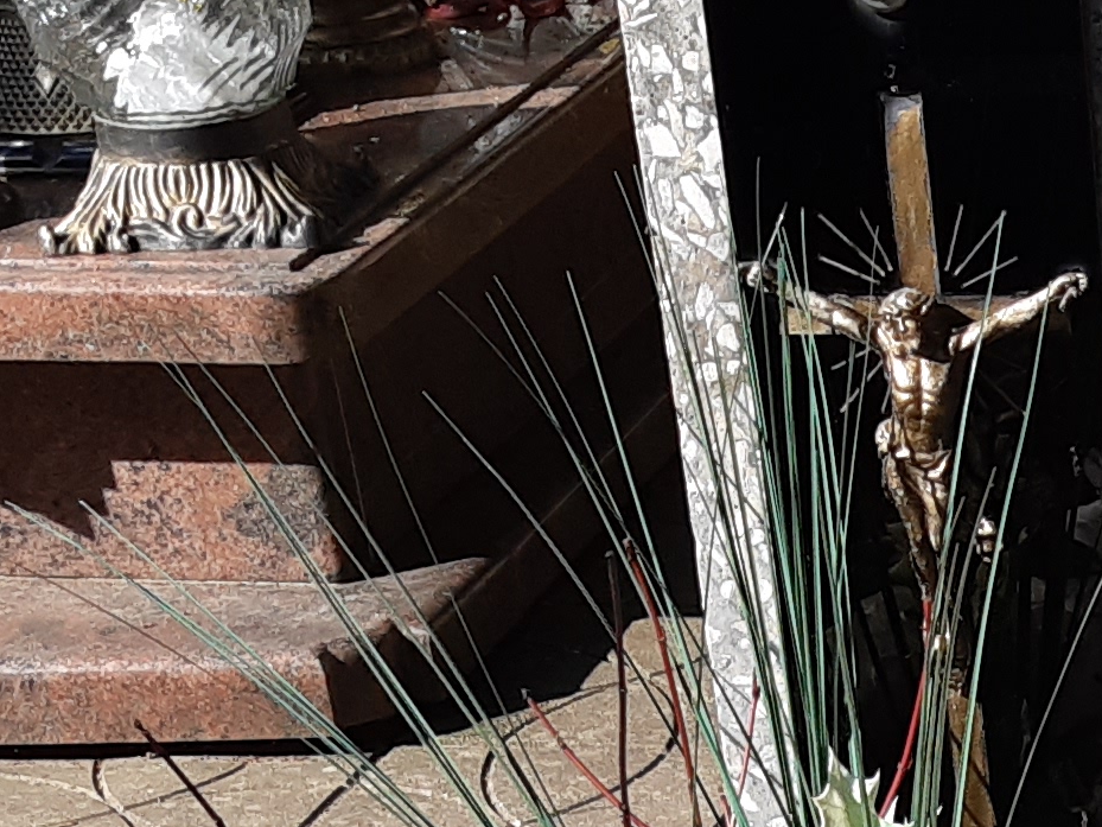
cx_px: 1646
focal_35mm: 129
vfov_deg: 10.2
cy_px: 1877
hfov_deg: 14.3
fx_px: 4107
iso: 40
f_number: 1.7
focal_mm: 3.92
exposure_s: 1/1316
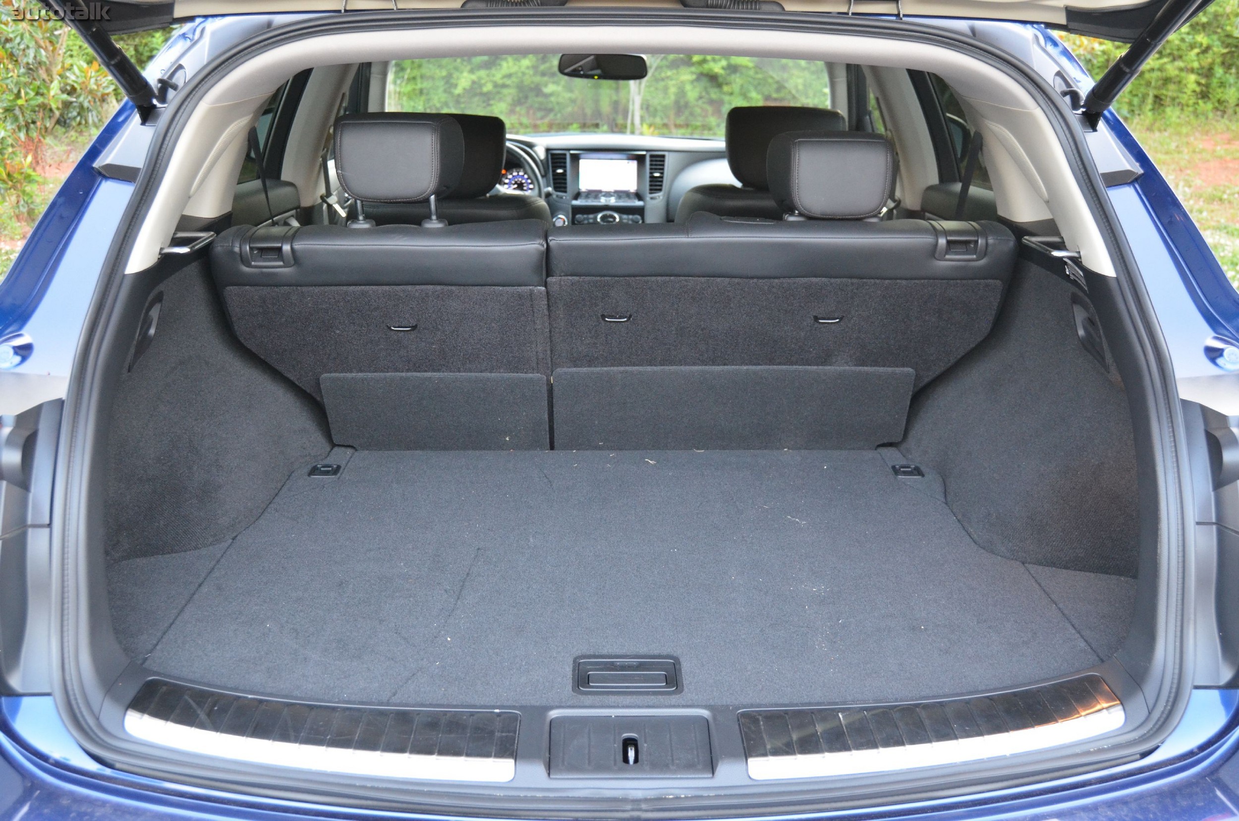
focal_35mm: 36
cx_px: 620
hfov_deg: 53.2
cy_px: 410
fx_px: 1236
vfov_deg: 36.7
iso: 1600
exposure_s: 1/60
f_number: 3.8
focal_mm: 24
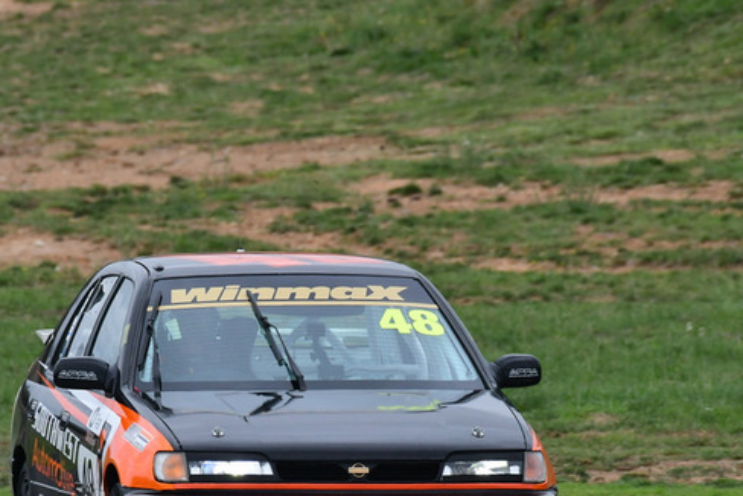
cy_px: 377
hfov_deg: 1.7
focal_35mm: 1229
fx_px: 25379
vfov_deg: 1.1
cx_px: 244
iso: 1000
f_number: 11
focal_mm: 500
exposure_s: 1/640
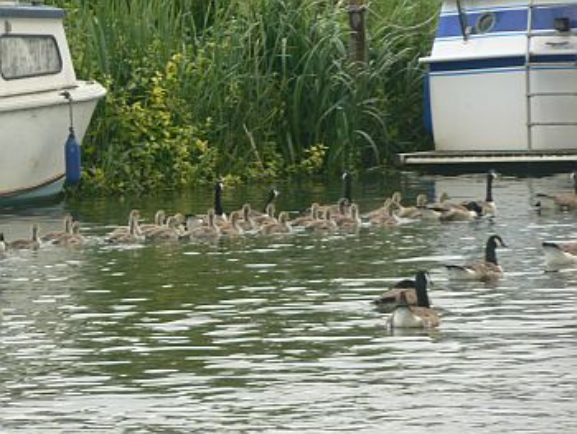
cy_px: 217
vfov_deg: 3.4
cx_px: 288
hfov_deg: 4.6
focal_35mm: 432
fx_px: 7206
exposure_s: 1/125
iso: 80
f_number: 5.6
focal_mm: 72
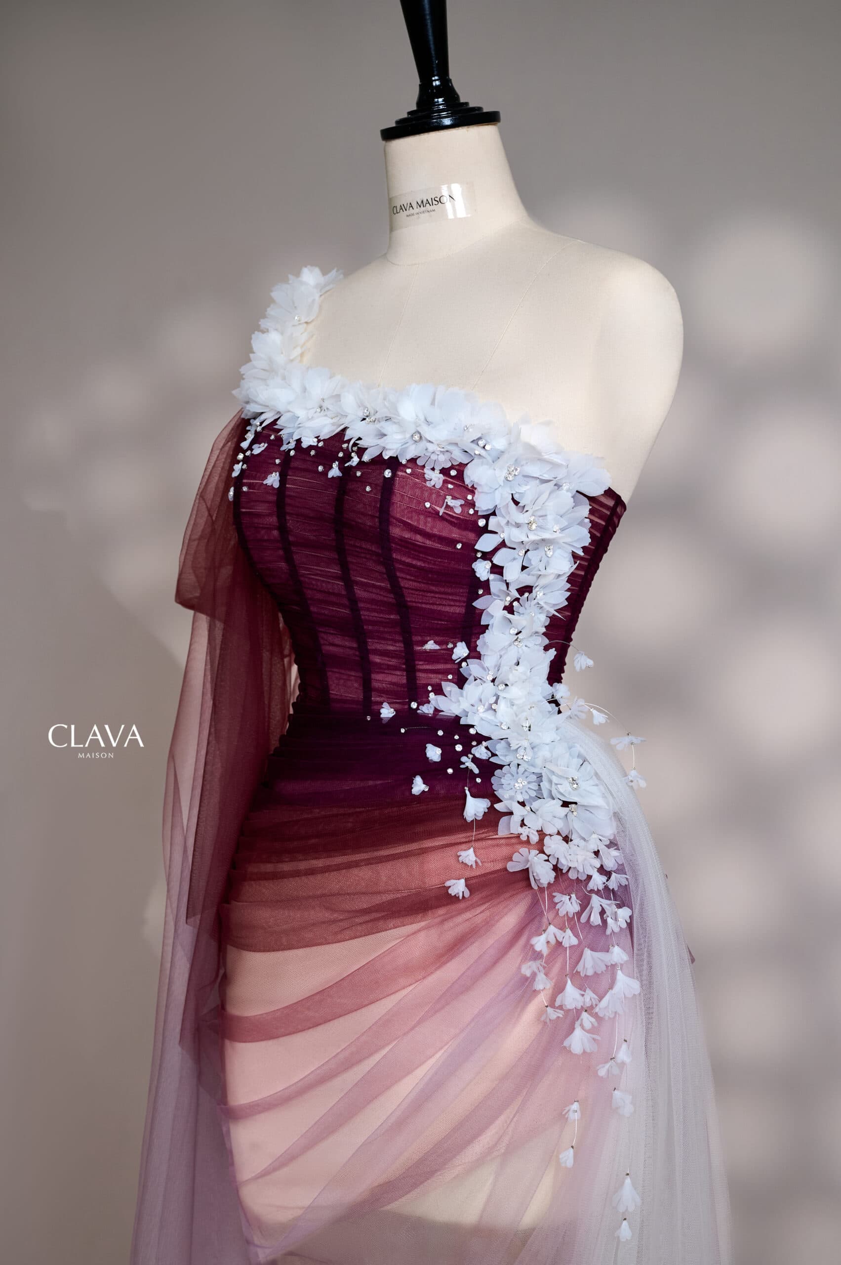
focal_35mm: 50
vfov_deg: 39.6
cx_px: 420
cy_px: 632
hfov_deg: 27.0
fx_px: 1755
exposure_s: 1/100
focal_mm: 50
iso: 640
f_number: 6.3
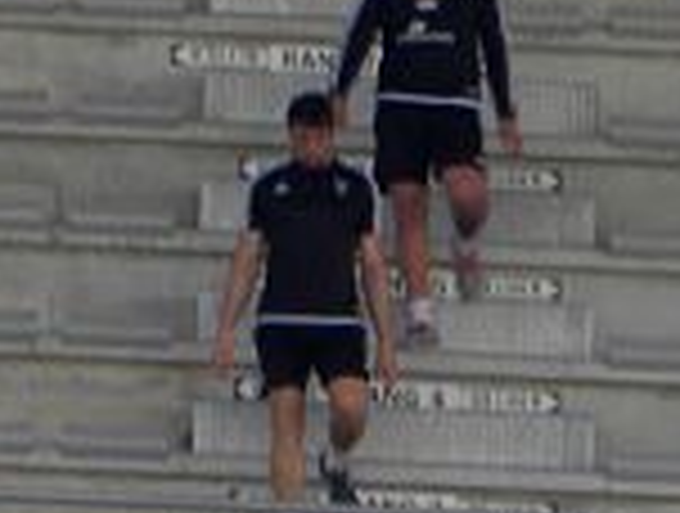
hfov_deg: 1.3
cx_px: -144
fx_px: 29418
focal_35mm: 1494
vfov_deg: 1.0
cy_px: -207
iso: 64
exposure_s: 1/44.3
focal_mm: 67.2
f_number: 5
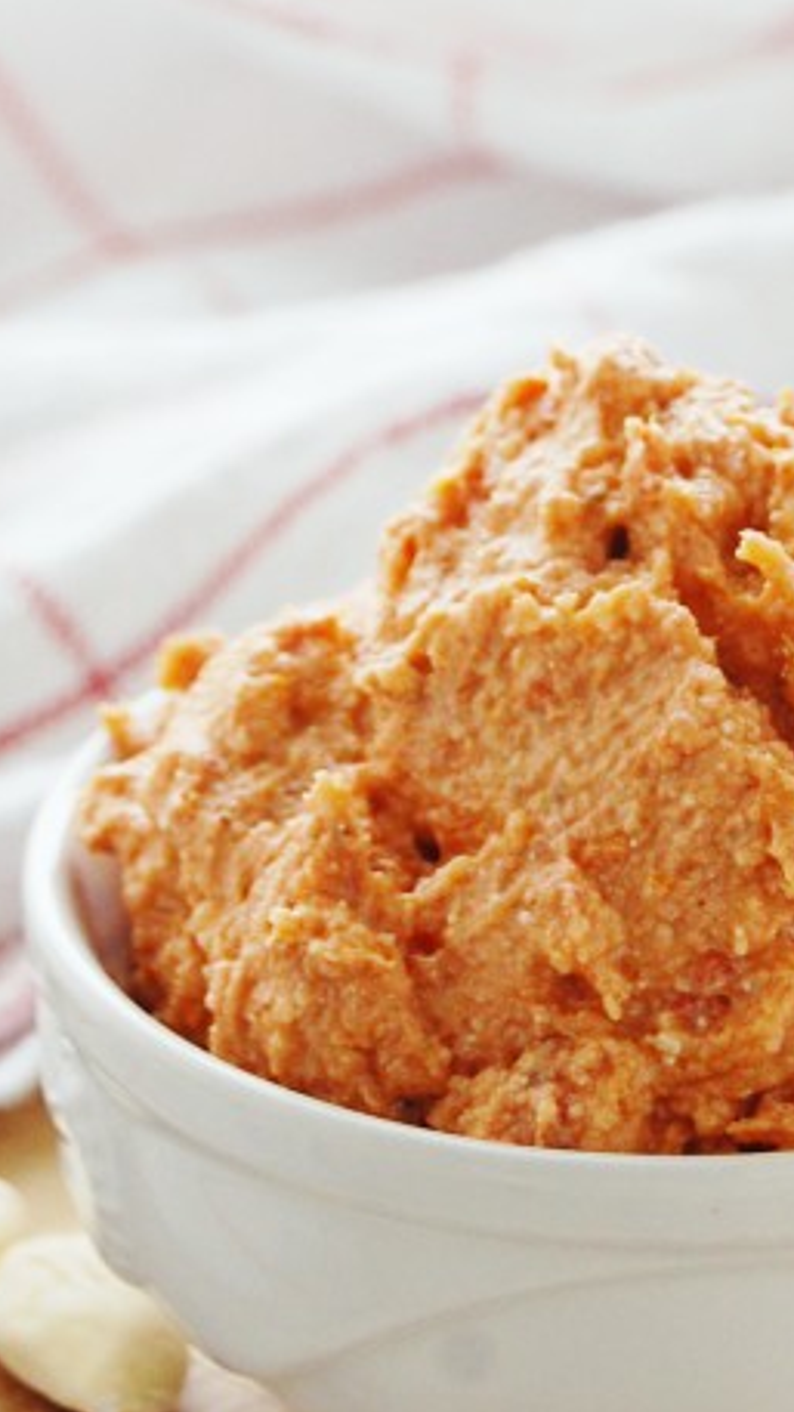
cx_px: 860
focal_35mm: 189
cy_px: 541
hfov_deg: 6.4
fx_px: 7081
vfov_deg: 11.4
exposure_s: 1/60
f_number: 5.6
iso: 450
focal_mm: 55
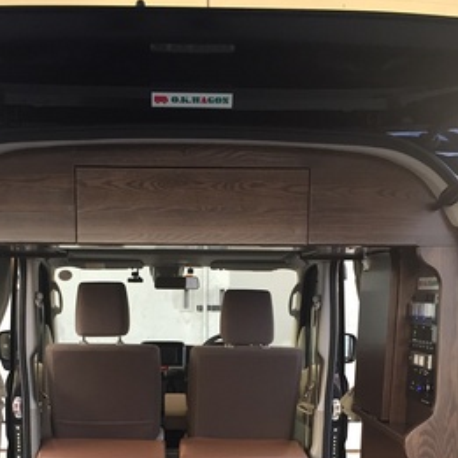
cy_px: 462
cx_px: 172
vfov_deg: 29.0
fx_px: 823
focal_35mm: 55
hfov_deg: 31.0
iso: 40
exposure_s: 1/30
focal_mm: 4.15
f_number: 2.2
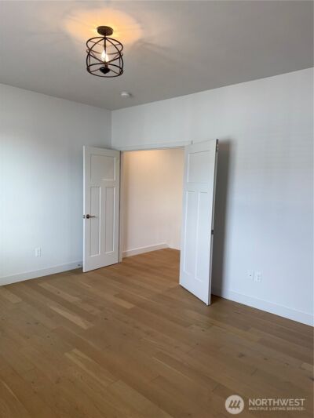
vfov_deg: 71.6
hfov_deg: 56.8
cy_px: 209
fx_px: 290
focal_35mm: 24
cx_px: 157
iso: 100
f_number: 1.78
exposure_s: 1/120
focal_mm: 6.76
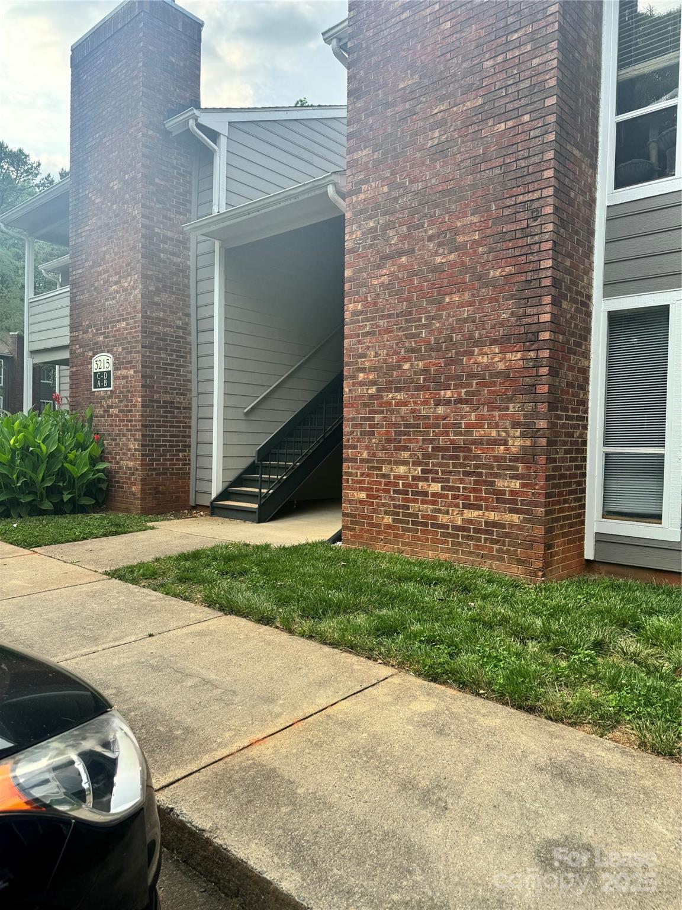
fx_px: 630
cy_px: 455
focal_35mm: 24
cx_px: 341
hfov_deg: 56.8
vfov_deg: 71.6
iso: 80
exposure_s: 1/864
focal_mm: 6.76
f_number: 1.78
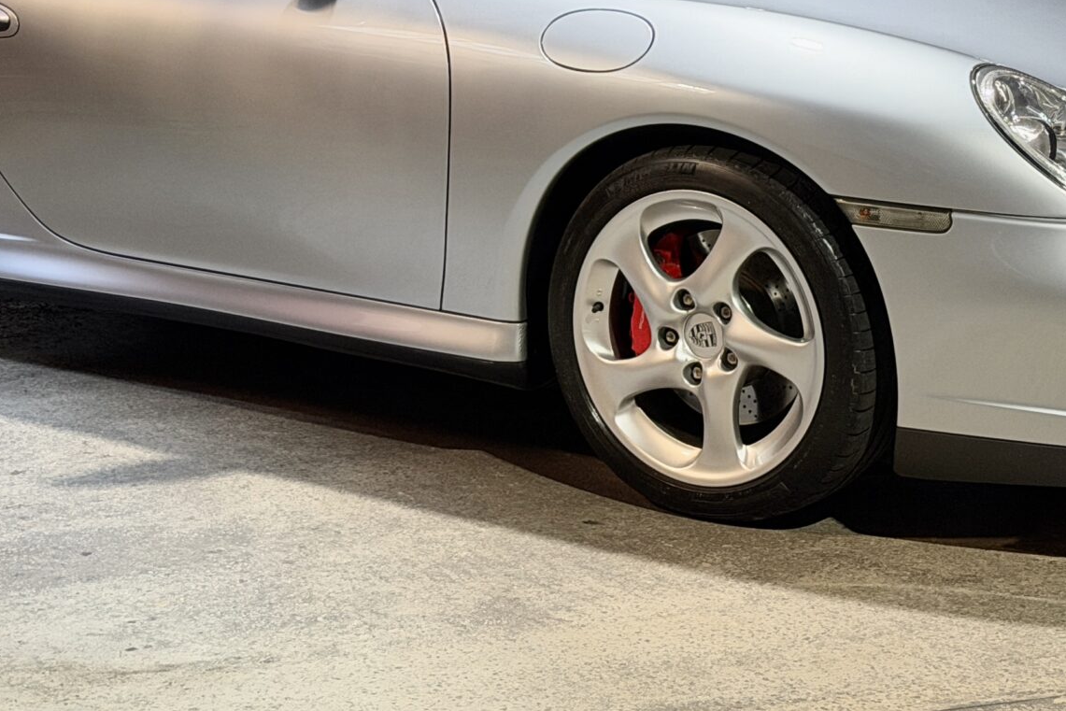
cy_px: -110
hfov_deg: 18.3
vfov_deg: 12.0
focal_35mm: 112
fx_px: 3317
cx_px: 517
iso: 250
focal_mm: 6.76
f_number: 1.78
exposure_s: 1/53
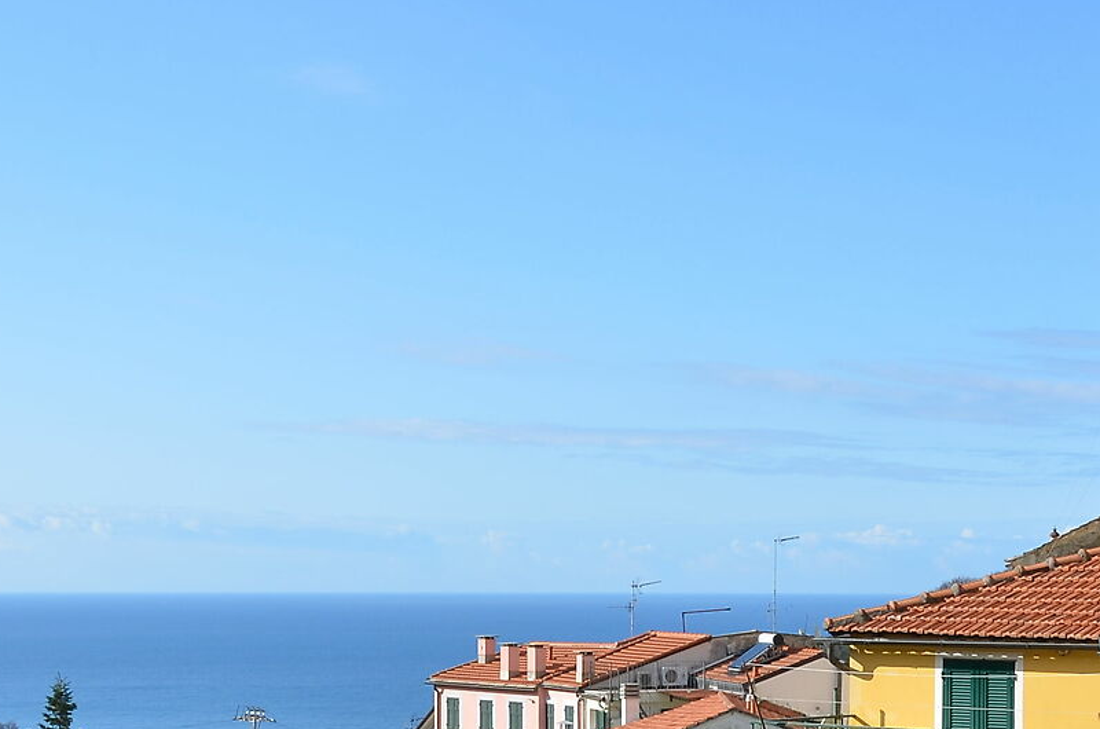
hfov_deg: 26.4
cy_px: 693
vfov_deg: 17.4
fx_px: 2333
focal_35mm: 76
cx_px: 705
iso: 100
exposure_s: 1/160
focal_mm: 17
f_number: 9
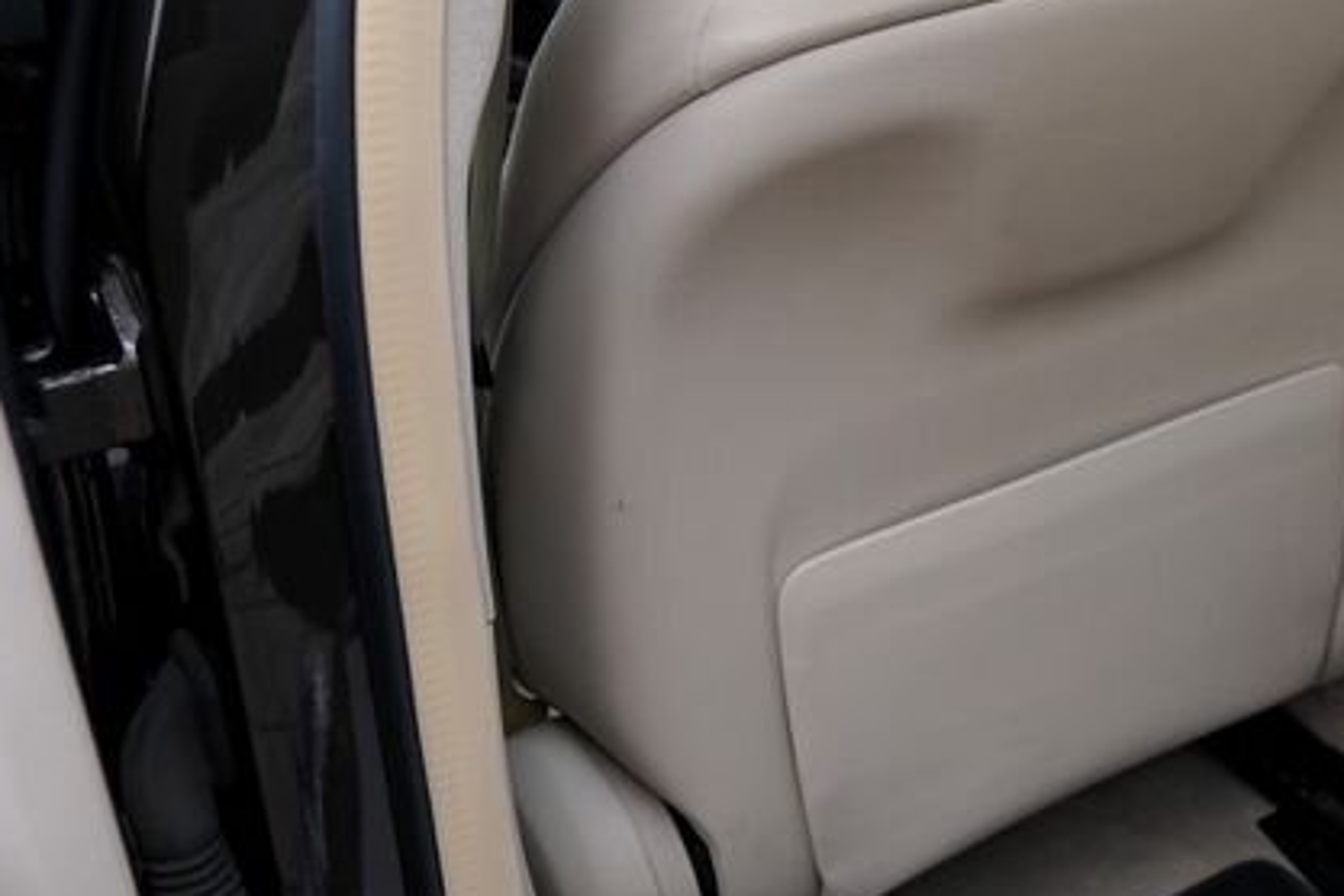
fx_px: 2202
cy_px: 208
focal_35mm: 59
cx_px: 1612
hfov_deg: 29.3
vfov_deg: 22.7
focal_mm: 24
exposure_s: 1/160
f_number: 4
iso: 500
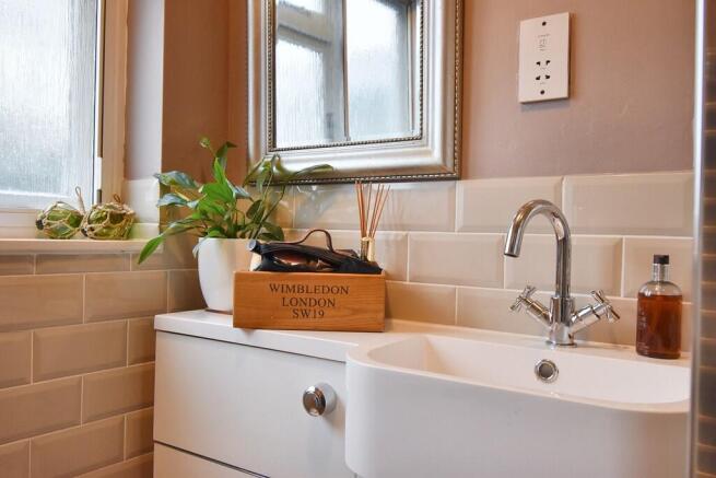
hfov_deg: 61.9
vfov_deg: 43.6
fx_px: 597
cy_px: 239
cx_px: 358
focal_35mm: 30
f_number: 5.6
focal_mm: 20
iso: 1000
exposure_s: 1/30
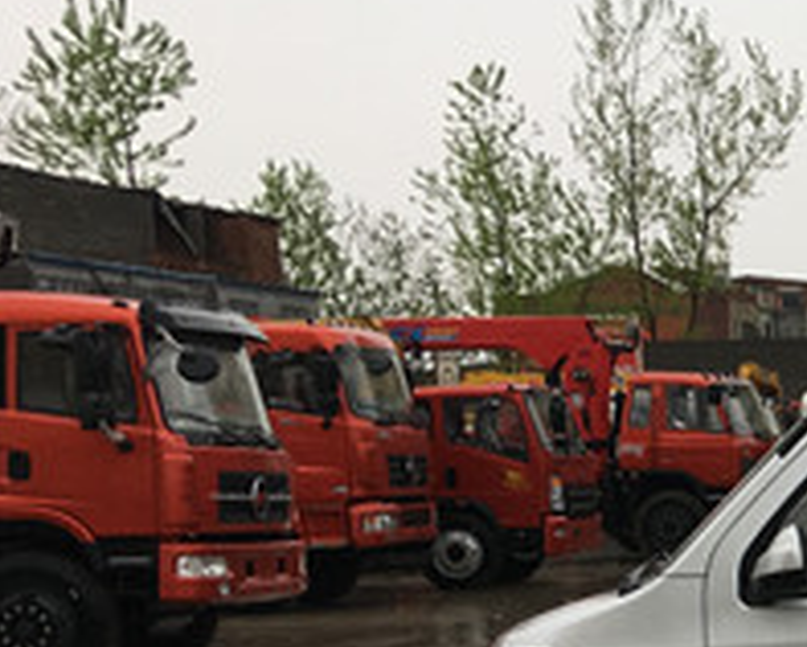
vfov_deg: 14.9
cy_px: 602
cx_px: 1385
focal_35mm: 102
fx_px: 2439
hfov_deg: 16.3
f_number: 2.2
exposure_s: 1/110
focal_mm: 4.15
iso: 25
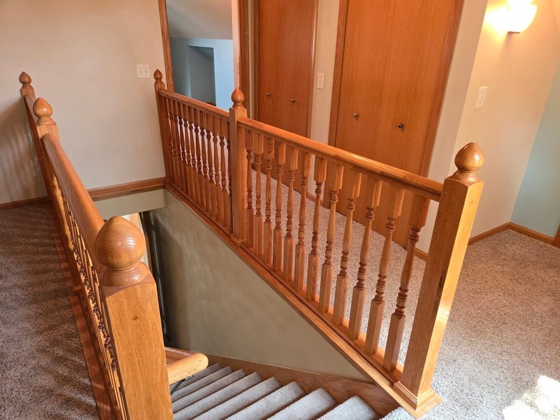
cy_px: 210
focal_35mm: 23
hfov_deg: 73.9
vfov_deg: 58.9
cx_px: 280
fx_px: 372
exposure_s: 1/20
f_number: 1.8
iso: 125
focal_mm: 5.4
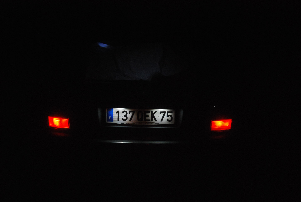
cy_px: 101
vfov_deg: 25.9
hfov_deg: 37.8
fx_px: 440
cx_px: 150
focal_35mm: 52
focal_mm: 35
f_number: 4.8
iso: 1600
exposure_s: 1/60
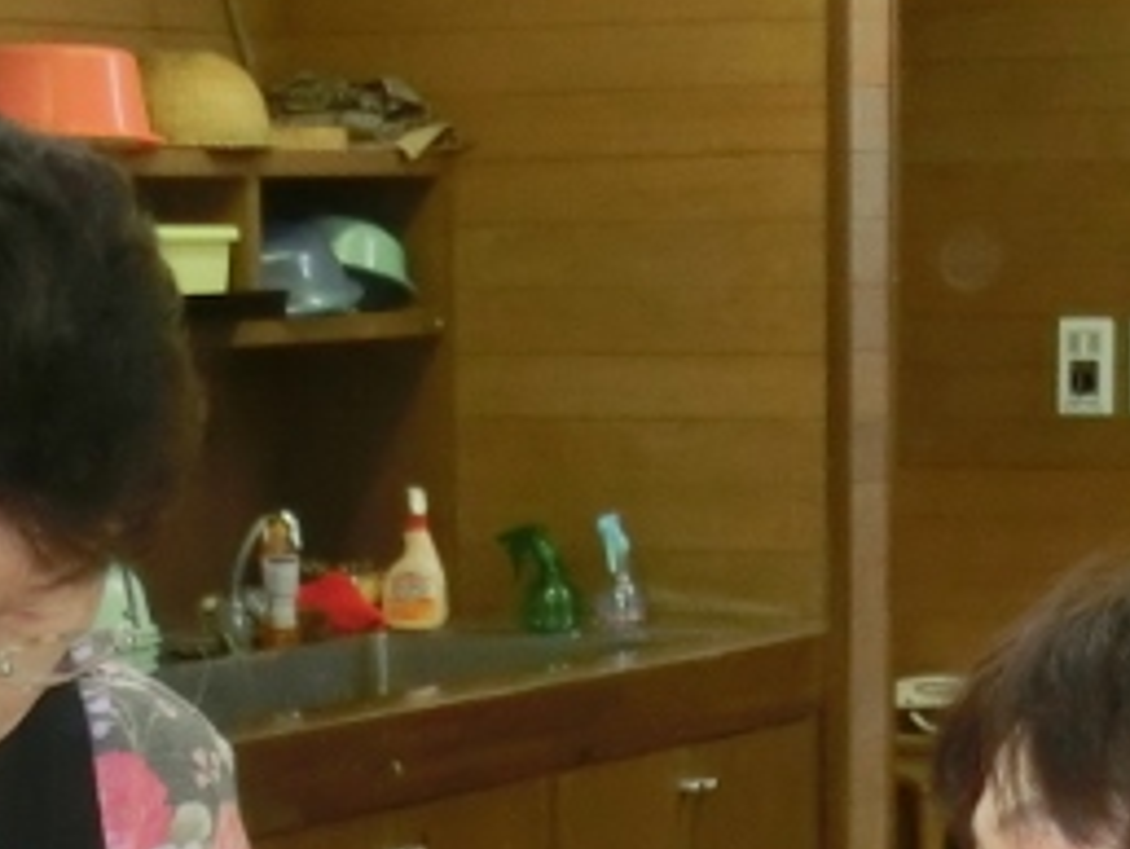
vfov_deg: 9.0
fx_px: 5291
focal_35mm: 162
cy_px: 1254
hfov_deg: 12.2
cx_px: 510
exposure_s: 1/40
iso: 400
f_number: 4.7
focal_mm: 9.3
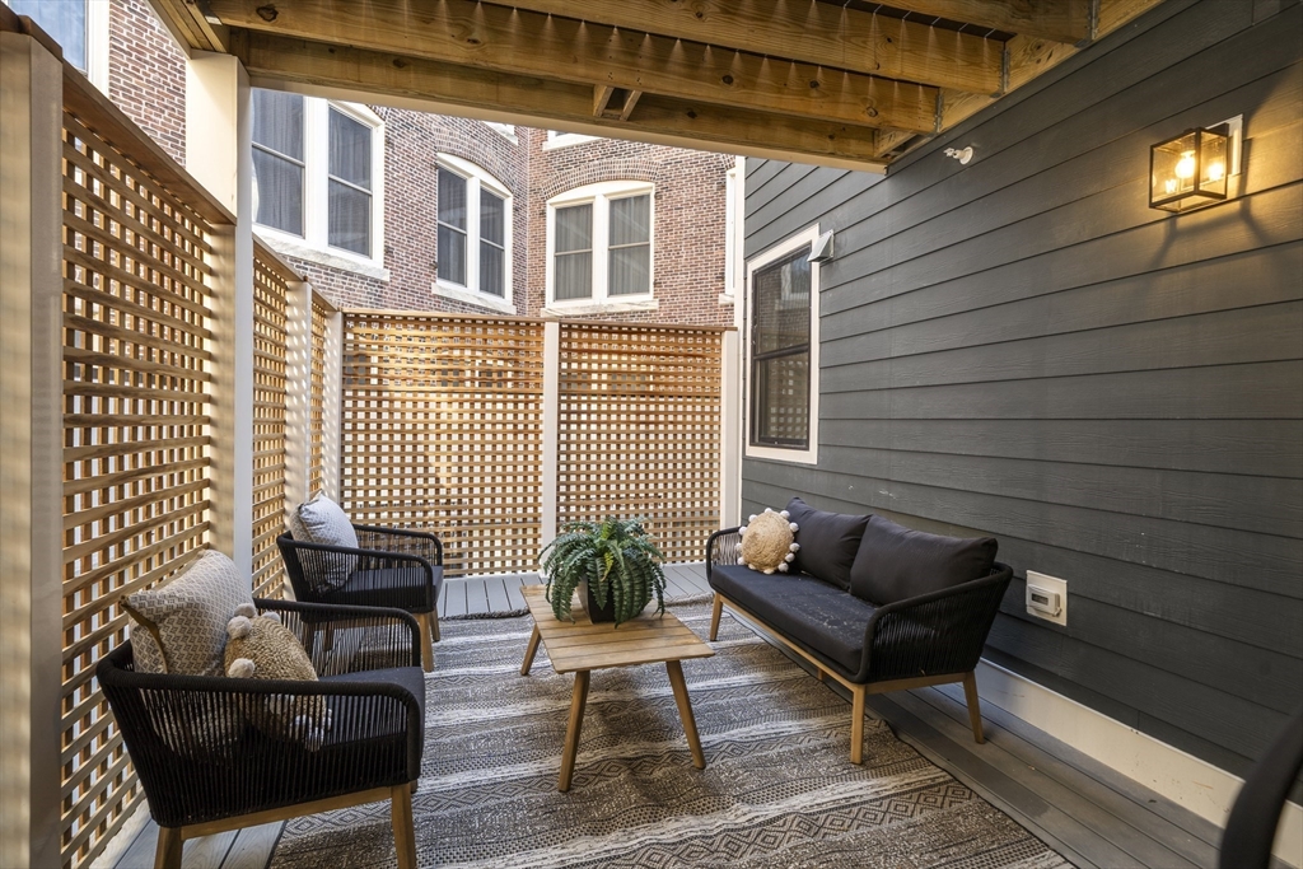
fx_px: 579
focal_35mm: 16
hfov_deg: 96.7
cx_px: 652
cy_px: 434
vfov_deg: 73.8
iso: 320
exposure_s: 1/20
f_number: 7.1
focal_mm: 16
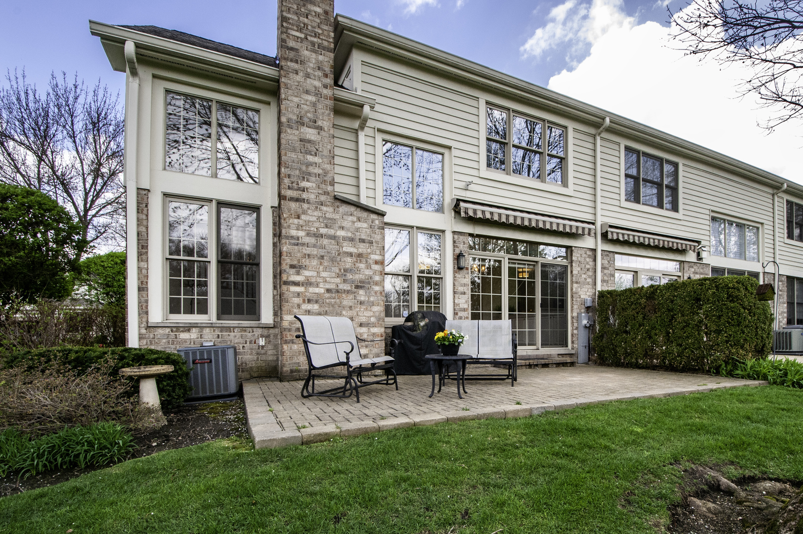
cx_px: 402
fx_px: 334
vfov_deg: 77.2
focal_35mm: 15
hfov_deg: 100.5
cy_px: 267
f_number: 9
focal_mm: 10
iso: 640
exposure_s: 1/250
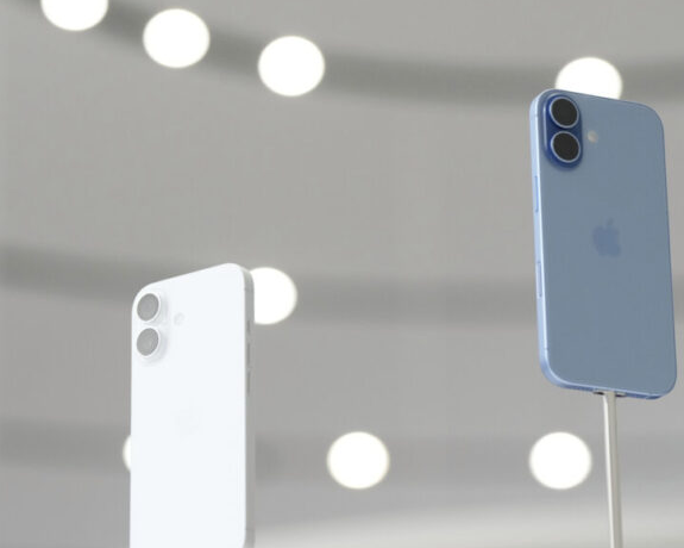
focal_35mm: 160
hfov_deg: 12.0
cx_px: 187
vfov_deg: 9.7
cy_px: 281
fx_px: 3239
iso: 1600
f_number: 4
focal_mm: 114
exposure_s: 1/400
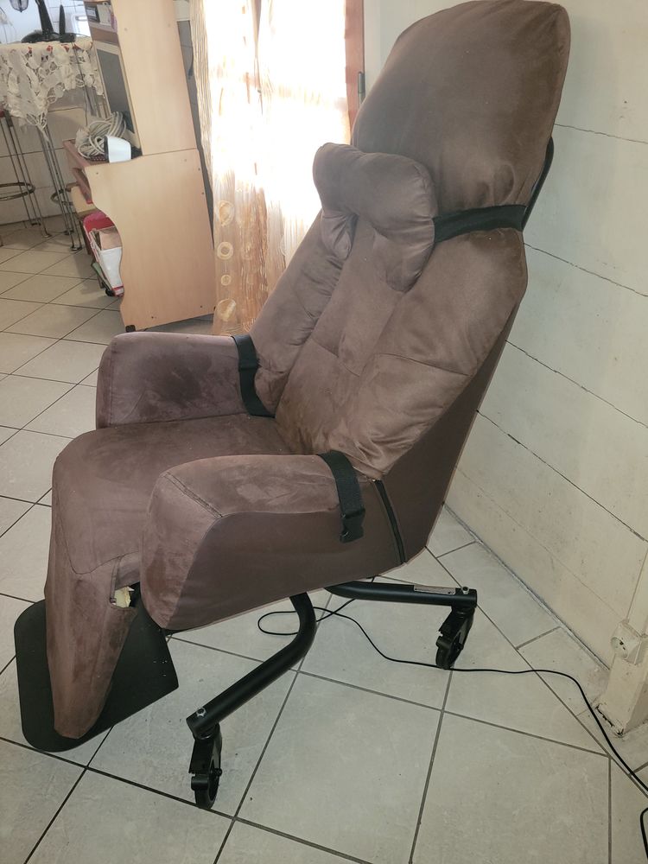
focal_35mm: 26
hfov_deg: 53.1
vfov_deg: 67.3
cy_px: 432
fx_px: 649
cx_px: 324
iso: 125
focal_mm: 5.4
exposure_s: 1/20
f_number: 1.8
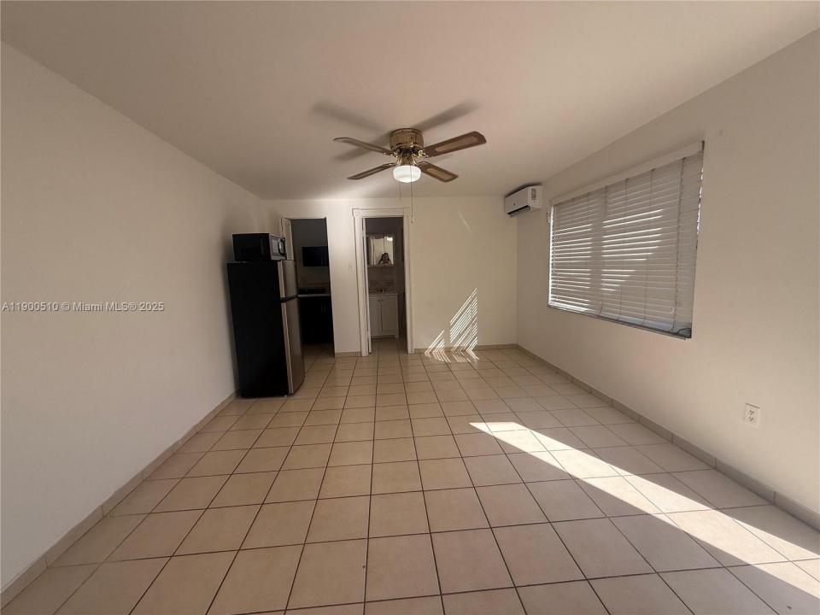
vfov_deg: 85.7
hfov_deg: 102.1
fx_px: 332
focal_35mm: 14
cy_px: 308
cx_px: 410
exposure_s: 1/214
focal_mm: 2.22
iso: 50
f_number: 2.2
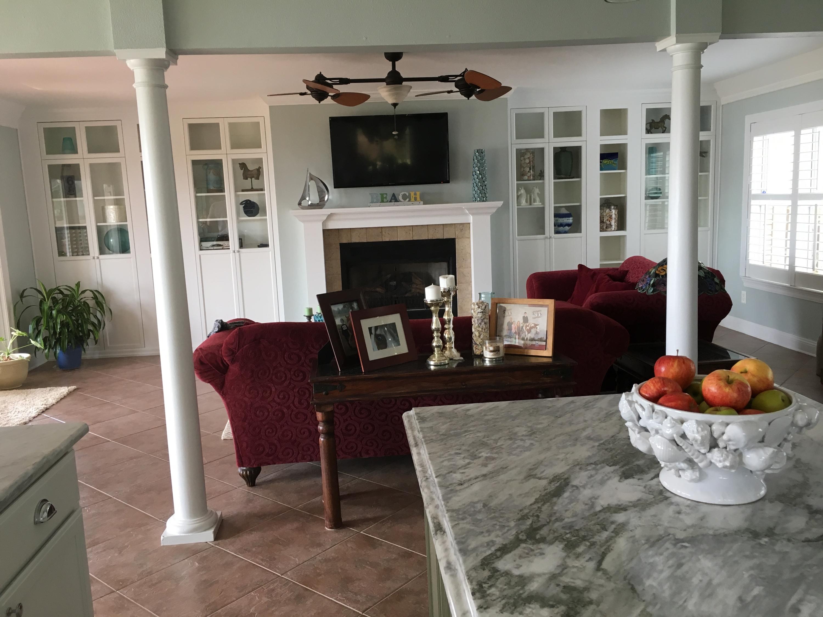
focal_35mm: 29
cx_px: 412
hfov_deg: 61.7
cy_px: 308
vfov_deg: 48.2
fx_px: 689
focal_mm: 4.15
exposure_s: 1/30
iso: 32
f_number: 2.2
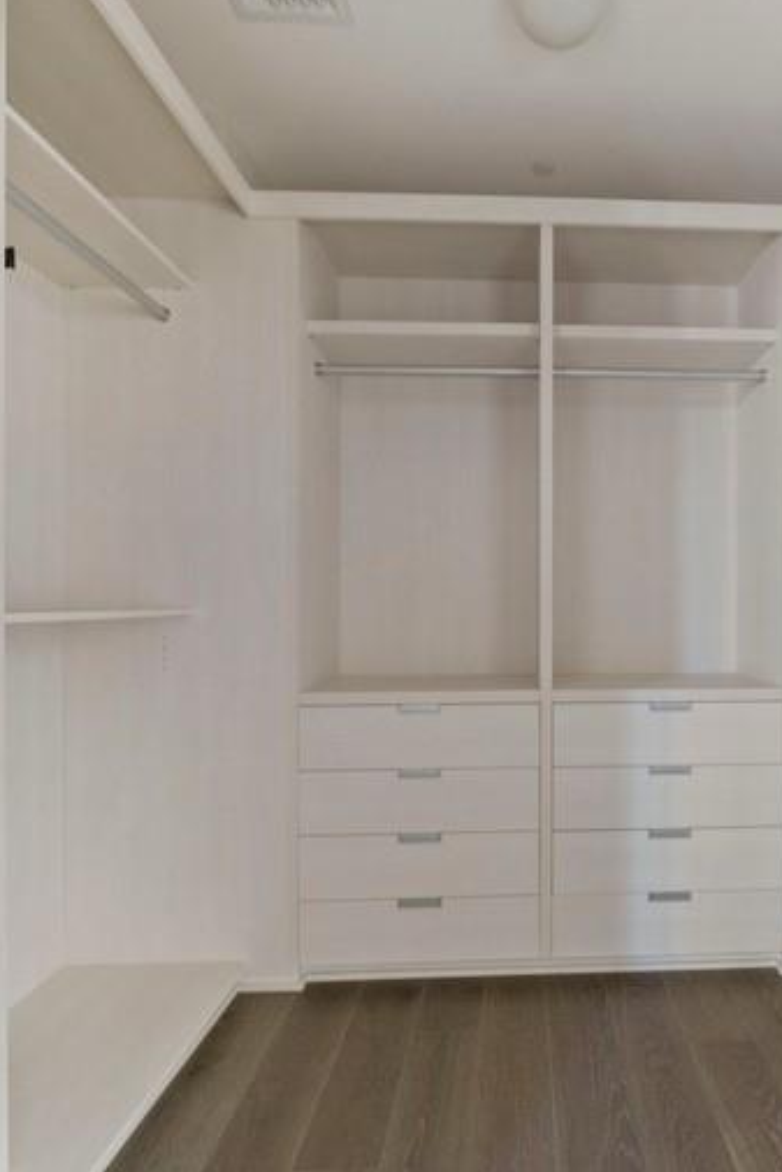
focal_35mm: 19
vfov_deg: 86.9
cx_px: 552
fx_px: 619
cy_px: 605
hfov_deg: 62.1
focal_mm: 12
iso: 400
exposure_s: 2.5
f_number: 8
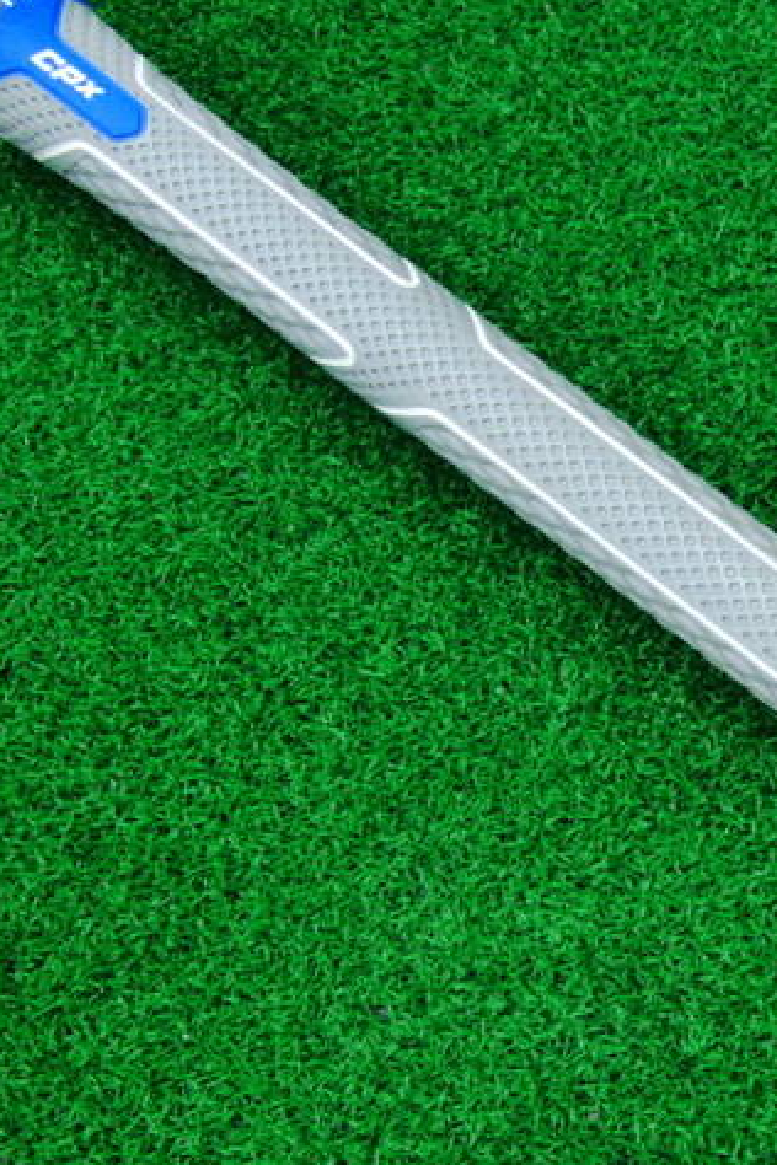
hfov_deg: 25.2
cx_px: 703
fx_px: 1683
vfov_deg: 38.2
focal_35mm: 52
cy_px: 582
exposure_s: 1/40
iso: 400
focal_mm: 6.42
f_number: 3.6
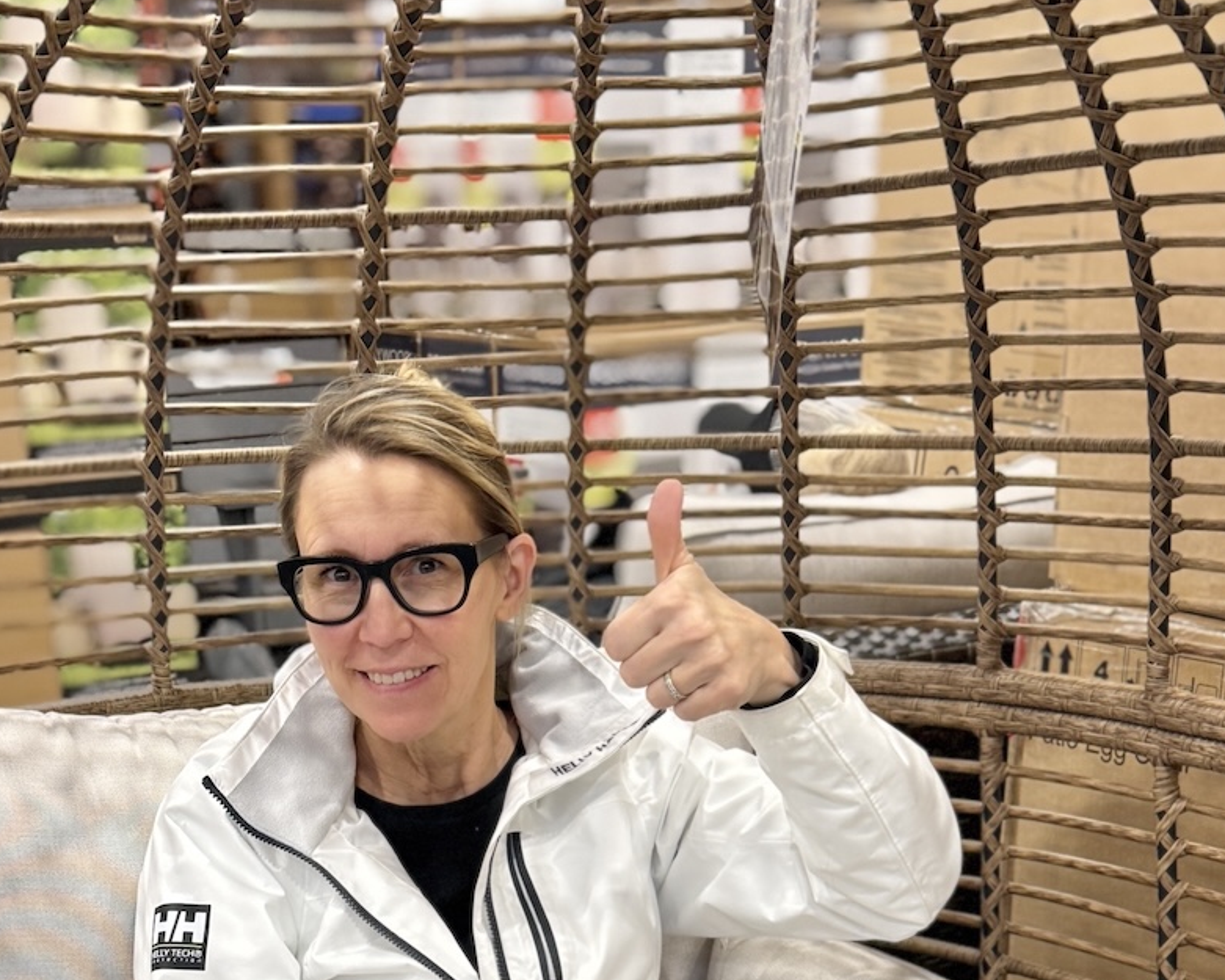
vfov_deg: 23.2
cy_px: 1192
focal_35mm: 60
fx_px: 2176
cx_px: 516
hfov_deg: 31.4
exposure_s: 1/120
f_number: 1.78
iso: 160
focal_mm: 6.76
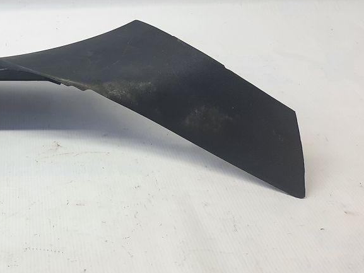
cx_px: -4
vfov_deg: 27.2
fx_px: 547
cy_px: 36
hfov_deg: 33.5
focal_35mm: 52
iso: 64
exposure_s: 1/50
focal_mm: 4.6
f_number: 2
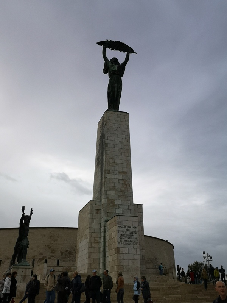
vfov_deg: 58.4
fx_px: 271
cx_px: 114
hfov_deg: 45.4
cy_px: 152
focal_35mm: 31
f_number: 1.8
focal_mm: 3.95
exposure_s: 1/1316
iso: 50
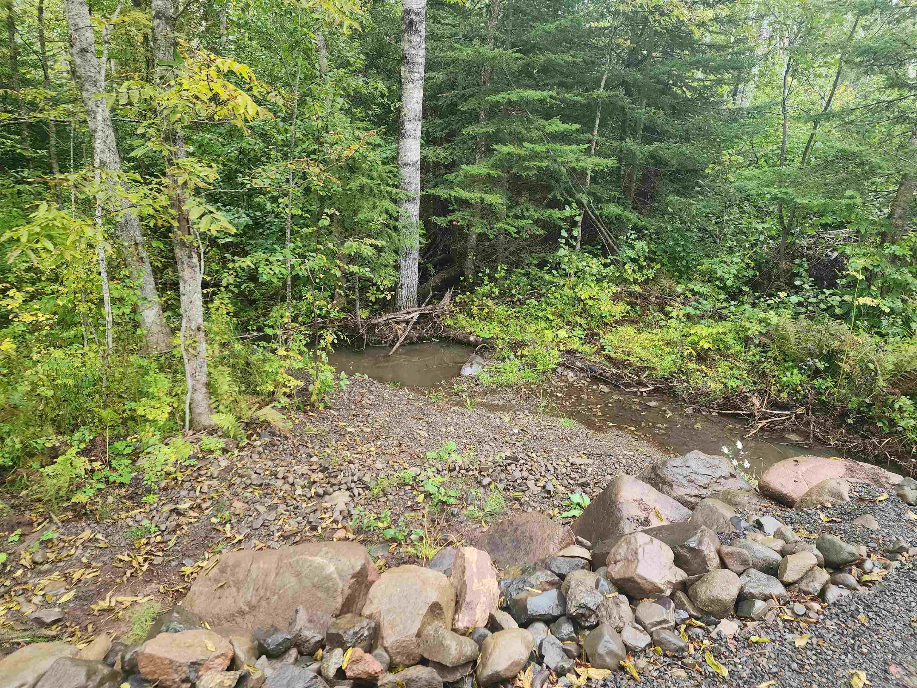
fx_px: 609
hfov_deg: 73.9
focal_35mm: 23
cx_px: 458
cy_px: 344
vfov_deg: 58.9
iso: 400
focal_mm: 6.4
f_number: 1.8
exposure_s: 1/120
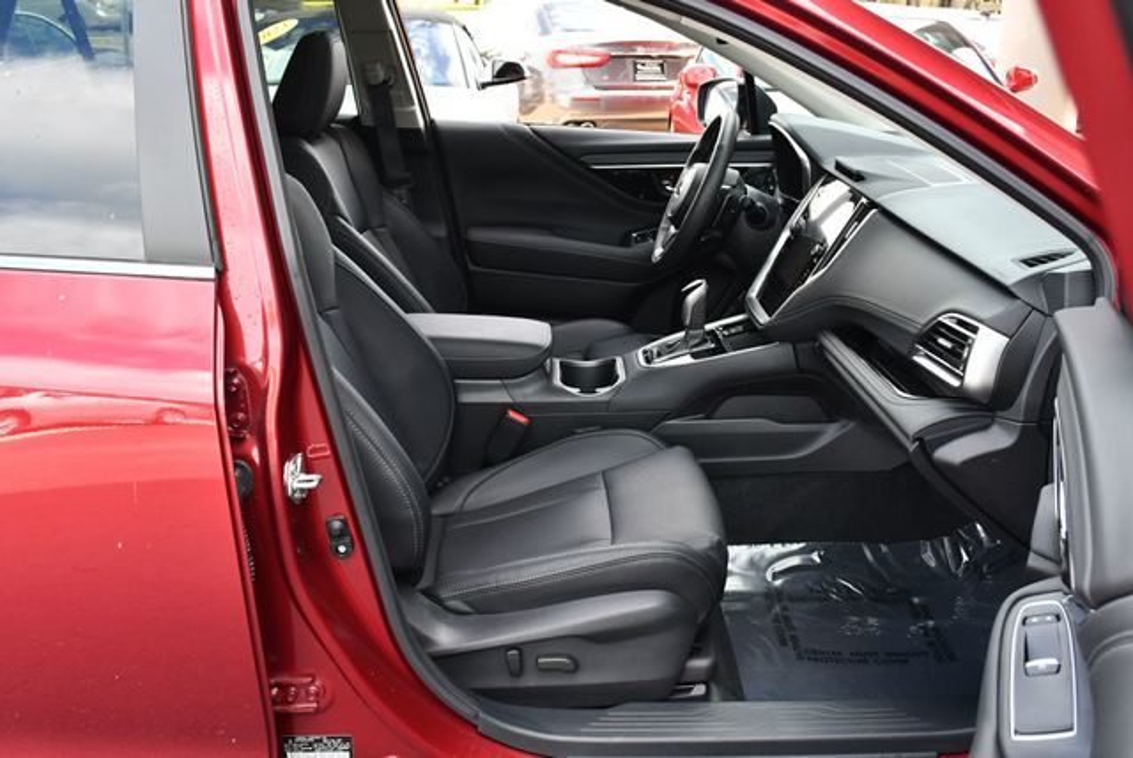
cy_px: 379
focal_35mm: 36
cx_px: 566
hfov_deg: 53.1
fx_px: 1134
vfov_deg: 36.9
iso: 400
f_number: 5
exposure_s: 1/250
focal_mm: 18
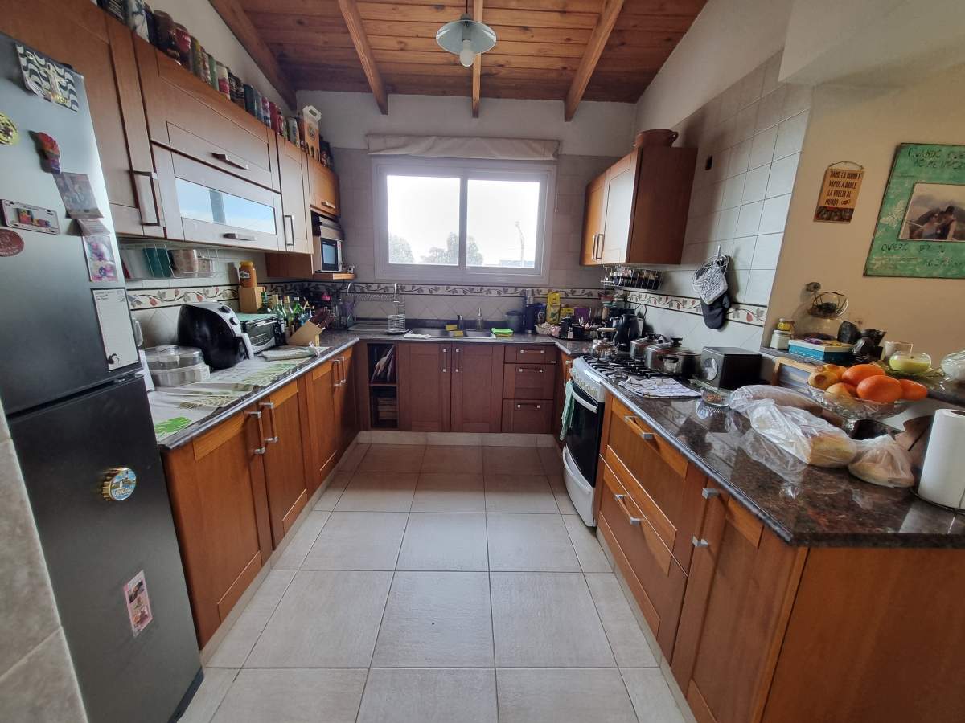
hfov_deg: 106.2
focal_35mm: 13
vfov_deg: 89.9
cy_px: 362
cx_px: 482
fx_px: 362
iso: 200
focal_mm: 1.74
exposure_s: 1/50
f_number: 2.2
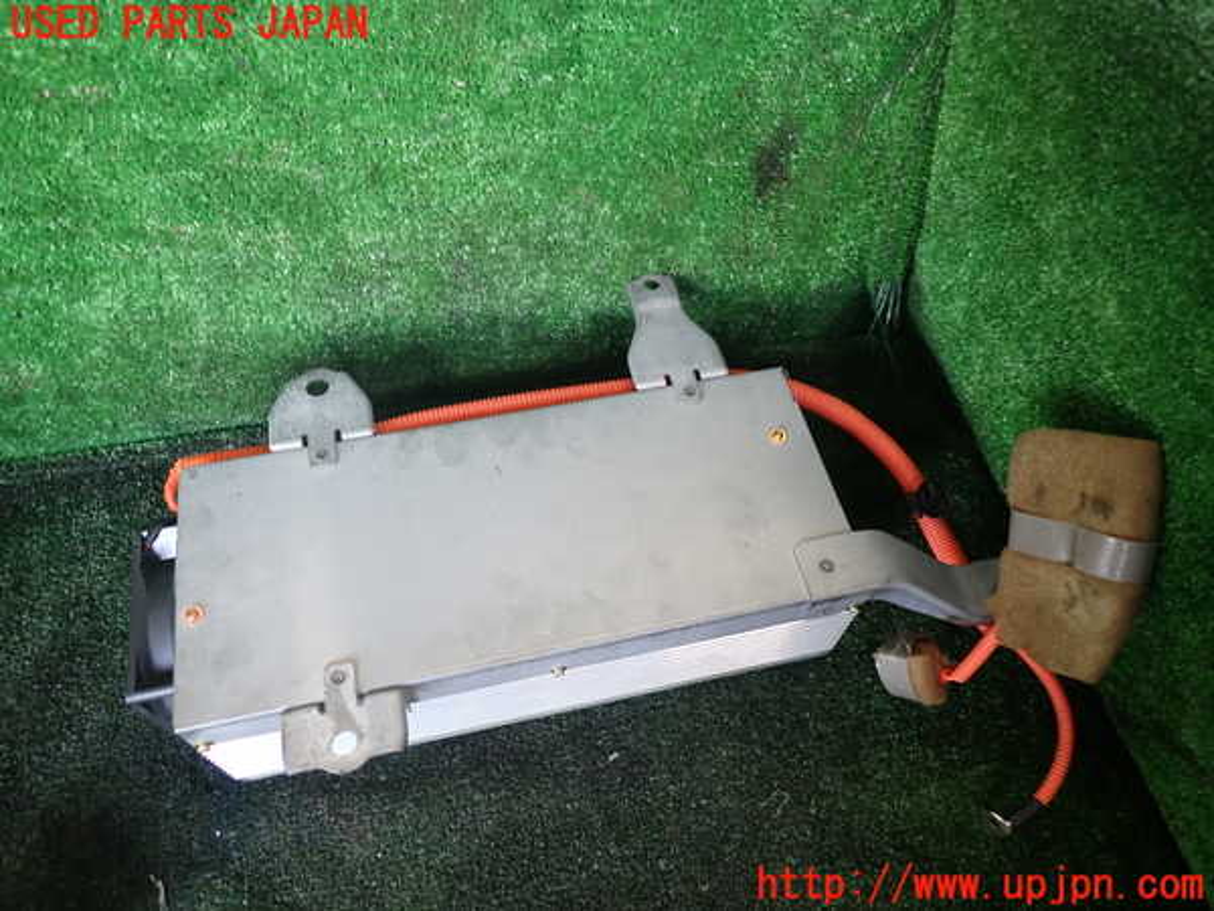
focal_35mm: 25
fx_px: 877
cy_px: 456
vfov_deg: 54.9
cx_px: 607
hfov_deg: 69.4
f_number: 2
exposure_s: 1/50
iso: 200
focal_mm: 4.5
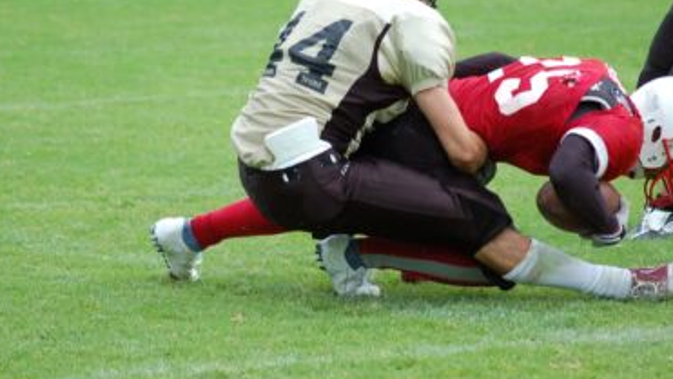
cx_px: 307
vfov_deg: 4.2
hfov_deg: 7.5
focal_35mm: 287
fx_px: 5123
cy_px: 178
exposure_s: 1/1000
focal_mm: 150
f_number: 4.5
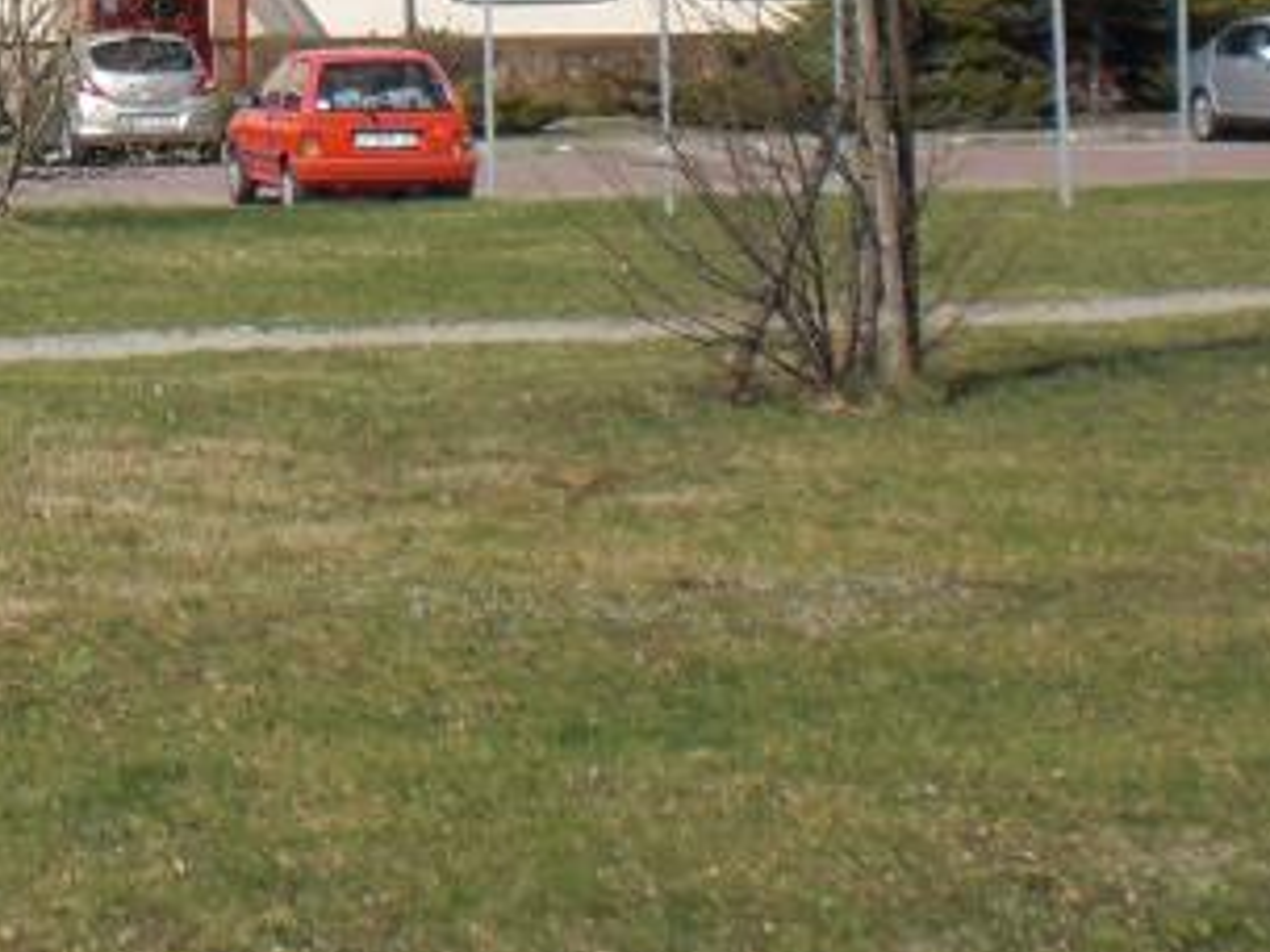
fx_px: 4696
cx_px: -439
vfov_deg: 11.2
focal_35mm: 128
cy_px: -384
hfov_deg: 14.7
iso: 64
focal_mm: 6.3
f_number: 5.6
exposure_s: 1/320
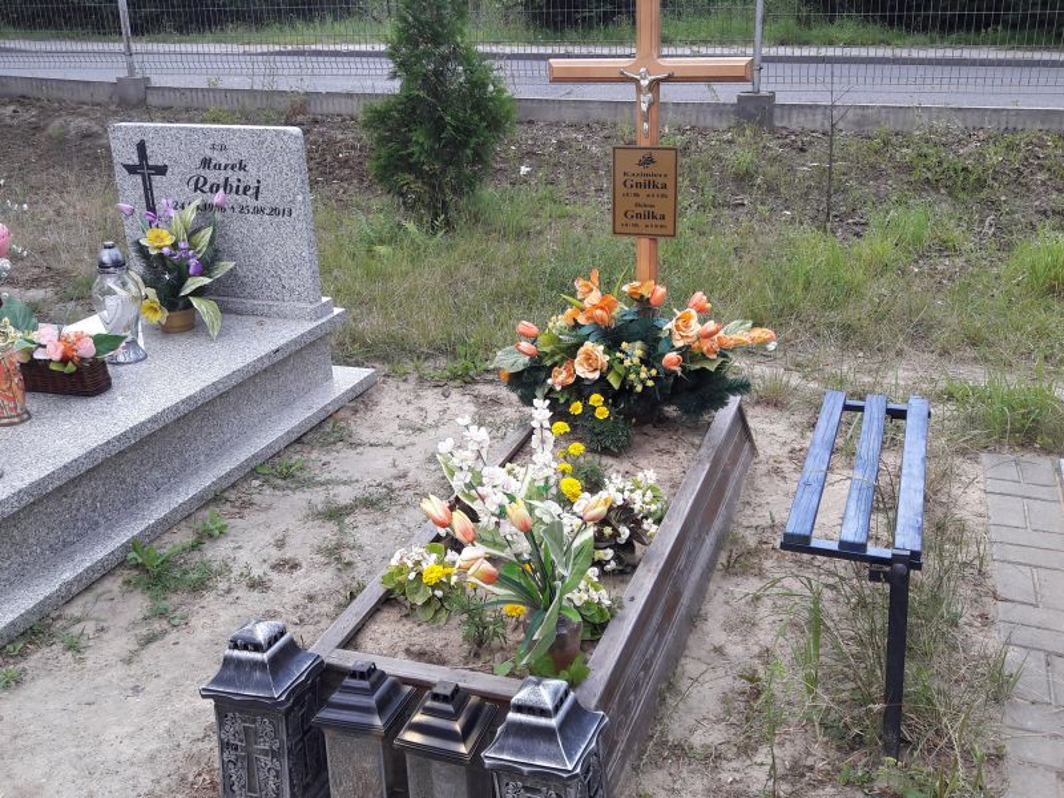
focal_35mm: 28
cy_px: 399
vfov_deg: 49.7
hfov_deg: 63.4
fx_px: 861
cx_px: 532
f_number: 1.9
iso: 40
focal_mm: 3.7
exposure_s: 1/201
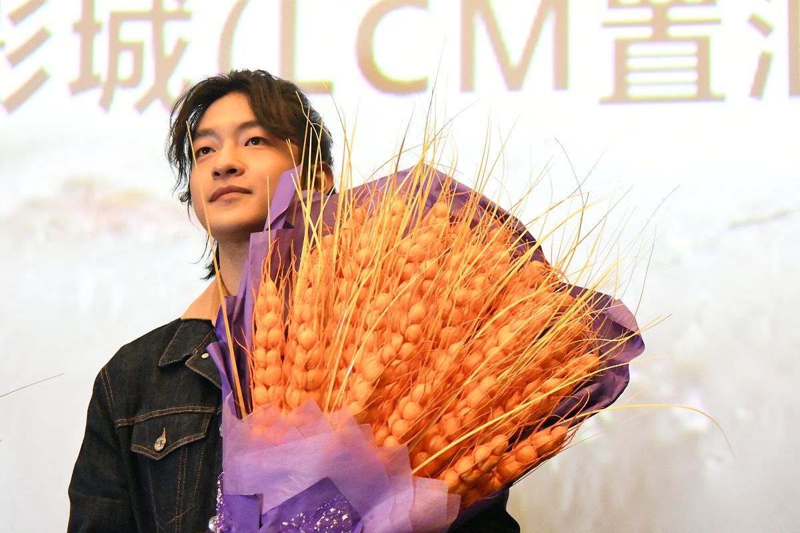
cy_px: 266
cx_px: 400
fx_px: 2600
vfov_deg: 11.7
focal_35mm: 117
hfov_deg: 17.5
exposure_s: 1/60
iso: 20000
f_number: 4
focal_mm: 78
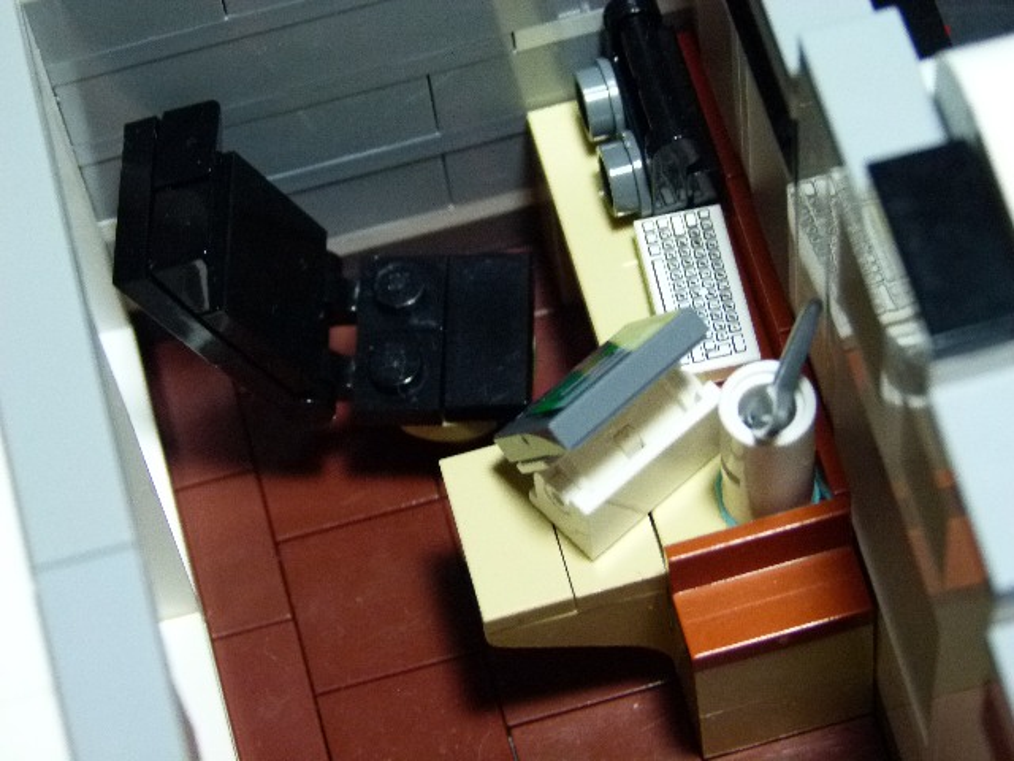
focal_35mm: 119
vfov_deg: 12.5
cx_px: 507
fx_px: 3486
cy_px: 380
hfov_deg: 16.6
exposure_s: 1/30
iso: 400
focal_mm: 21.5
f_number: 3.5
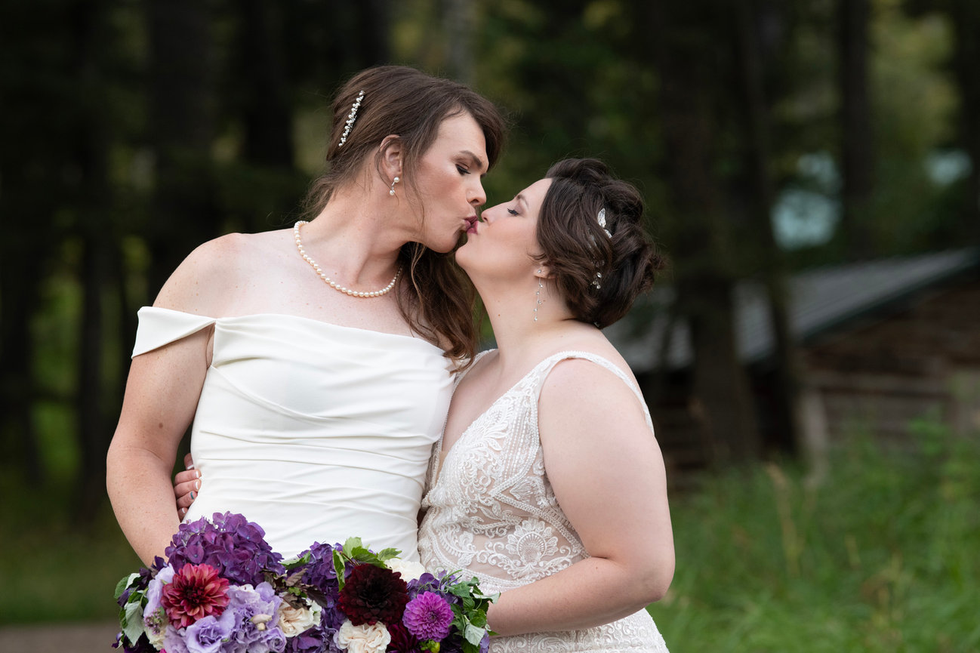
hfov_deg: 12.1
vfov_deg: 8.1
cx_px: 490
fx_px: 4627
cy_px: 326
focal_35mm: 170
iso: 800
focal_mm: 170
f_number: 5
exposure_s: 1/400
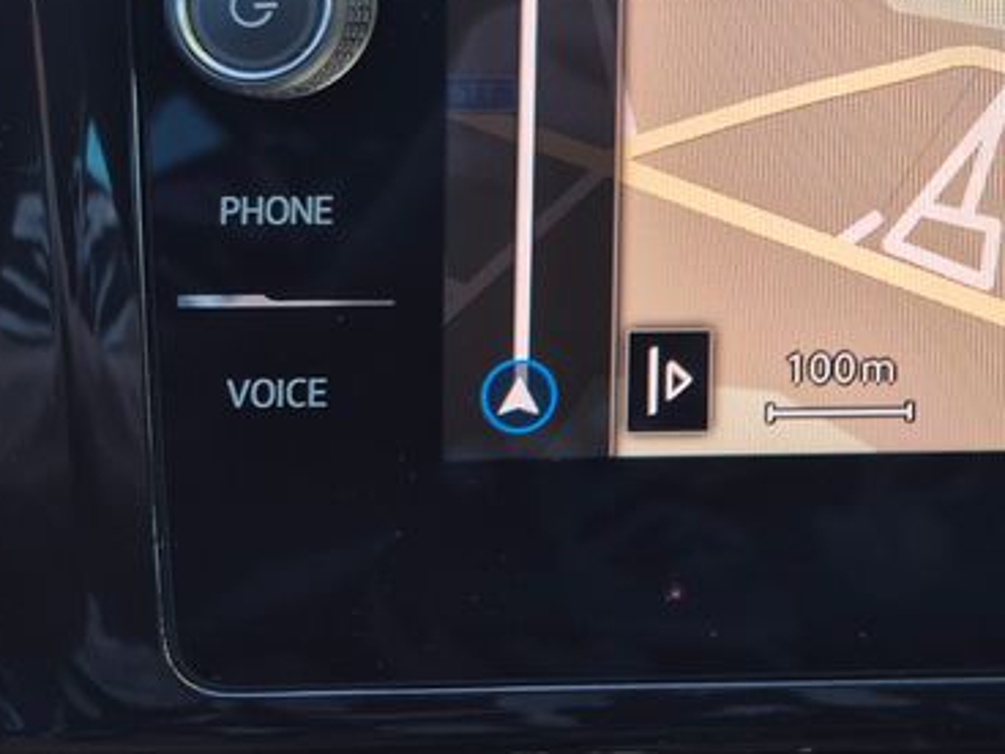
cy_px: -150
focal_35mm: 64
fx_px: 1858
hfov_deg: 27.4
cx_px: 1139
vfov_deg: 21.3
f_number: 1.8
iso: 32
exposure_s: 1/71
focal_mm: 5.4
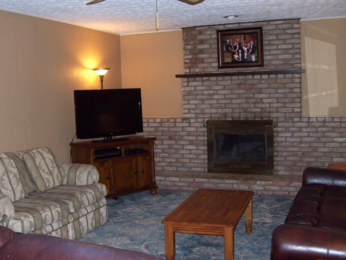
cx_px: 148
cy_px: 121
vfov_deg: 34.4
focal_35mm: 42
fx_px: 420
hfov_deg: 44.6
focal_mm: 6
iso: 200
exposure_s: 1/60
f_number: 2.7
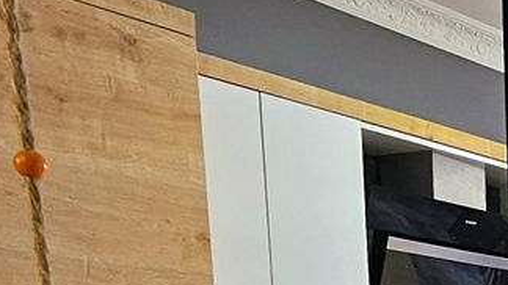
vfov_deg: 13.6
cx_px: 820
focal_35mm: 70
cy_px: 633
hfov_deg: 22.7
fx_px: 943
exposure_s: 1/50.3
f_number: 2.2
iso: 125
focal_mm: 2.2
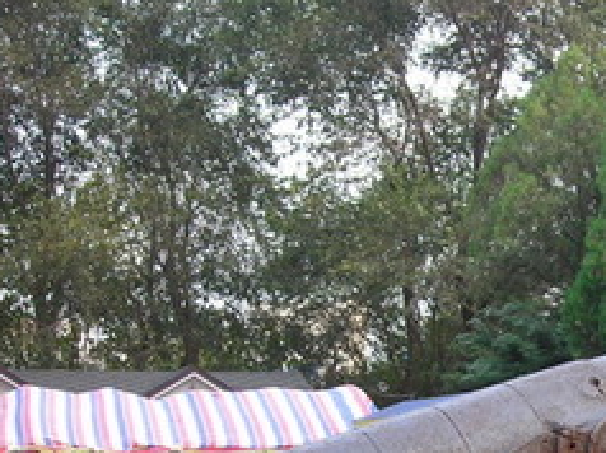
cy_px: 425
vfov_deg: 15.2
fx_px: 1679
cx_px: 703
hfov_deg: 19.4
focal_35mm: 96
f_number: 3.2
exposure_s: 1/31.4
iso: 50
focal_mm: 6.3
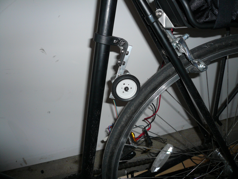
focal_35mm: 29
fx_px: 199
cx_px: 119
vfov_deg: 48.2
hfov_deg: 61.7
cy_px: 90
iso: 100
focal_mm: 4.7
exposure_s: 1/30
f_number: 2.8
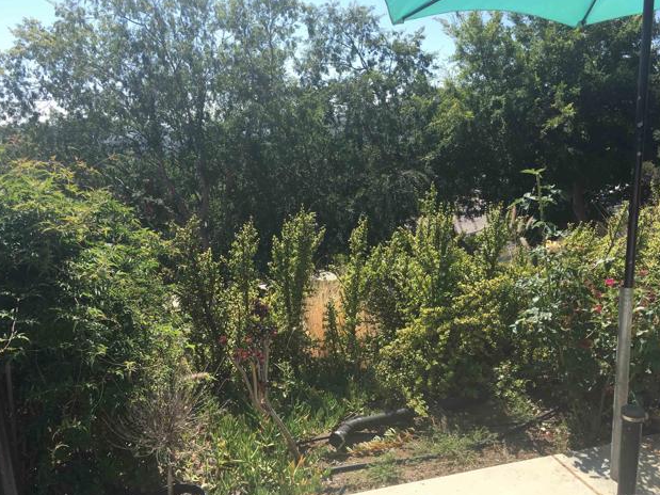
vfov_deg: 46.8
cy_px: 245
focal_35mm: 30
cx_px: 328
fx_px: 572
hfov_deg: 60.0
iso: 25
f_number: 2.2
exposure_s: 1/1040
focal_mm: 4.15
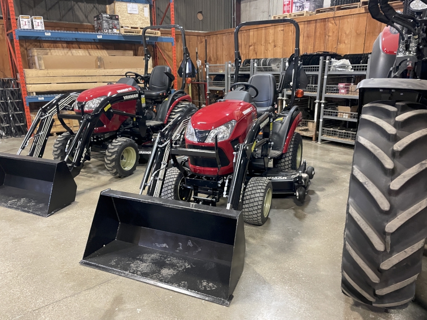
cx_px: 214
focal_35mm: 26
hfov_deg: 67.3
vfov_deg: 53.1
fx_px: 321
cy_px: 160
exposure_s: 1/40
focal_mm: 4.2
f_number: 1.6
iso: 500
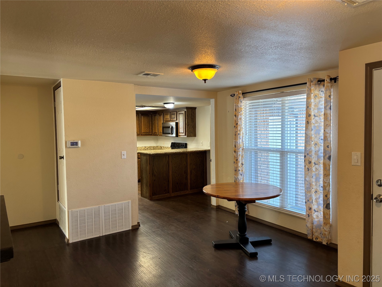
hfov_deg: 67.3
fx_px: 287
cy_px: 144
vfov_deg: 53.1
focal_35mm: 26
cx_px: 191
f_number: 1.6
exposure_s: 1/60
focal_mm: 5.96
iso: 100
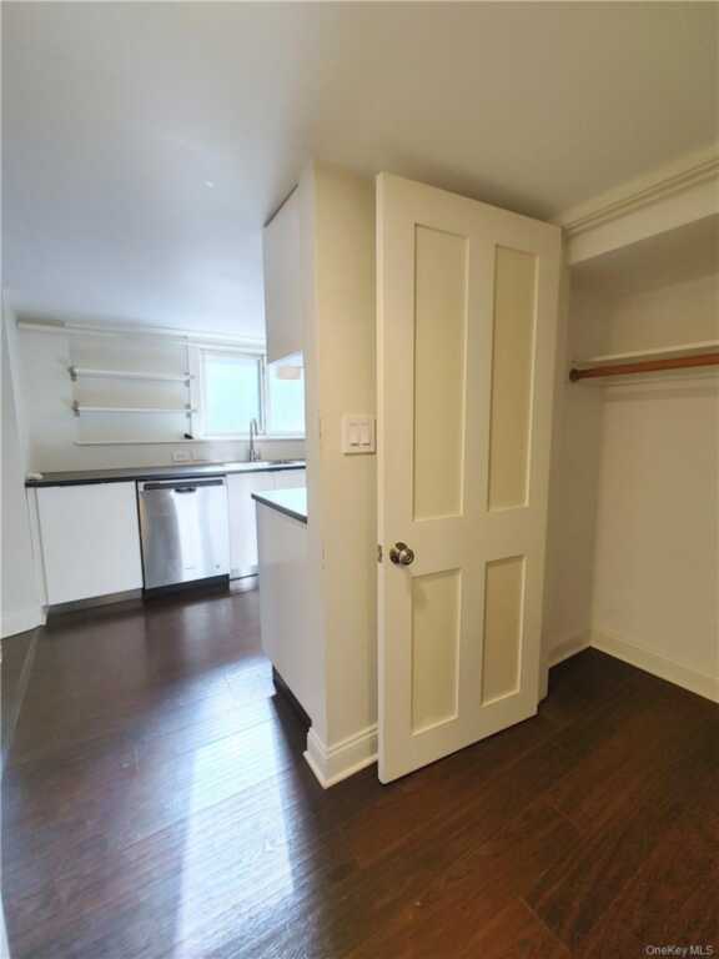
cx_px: 360
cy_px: 480
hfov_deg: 81.7
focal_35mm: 15
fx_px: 415
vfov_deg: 98.2
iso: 100
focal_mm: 1.78
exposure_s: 1/40
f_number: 1.9
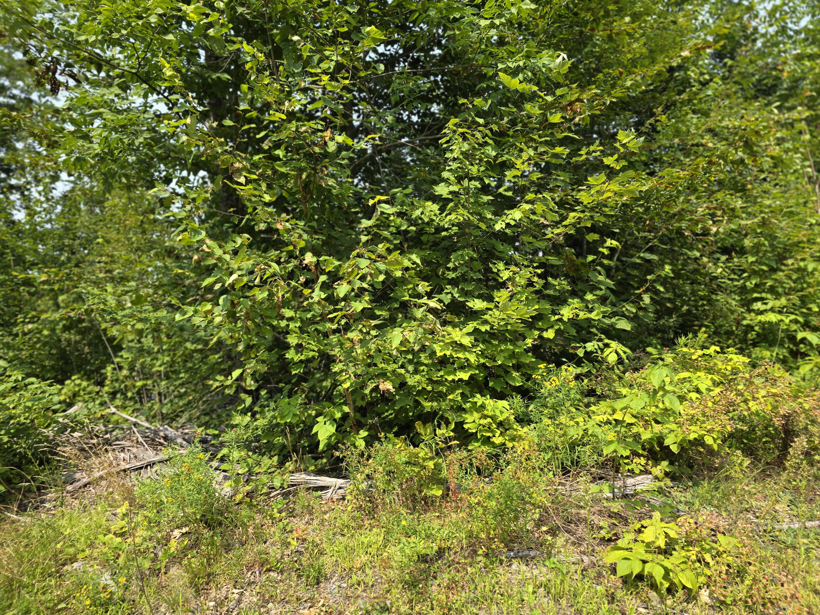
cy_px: 308
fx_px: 545
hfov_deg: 73.9
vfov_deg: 58.9
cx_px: 410
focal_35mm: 23
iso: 12
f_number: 1.7
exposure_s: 1/333
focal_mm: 6.3
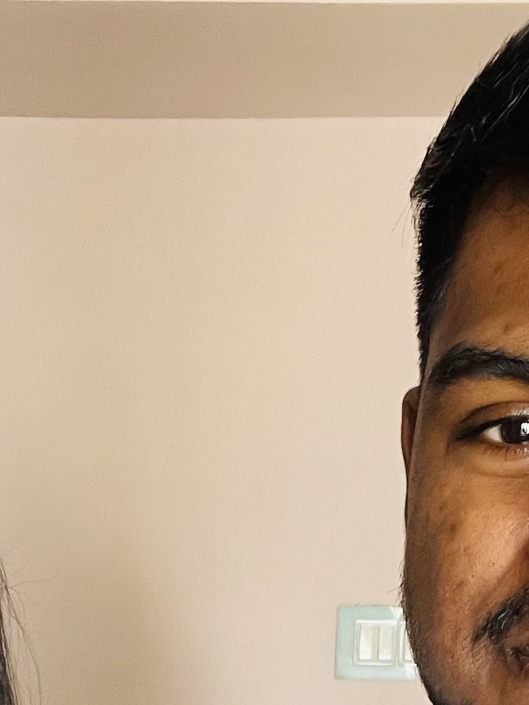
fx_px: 1650
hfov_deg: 18.2
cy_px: 900
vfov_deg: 21.9
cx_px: 202
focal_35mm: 81
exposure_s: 1/60
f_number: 2.2
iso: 200
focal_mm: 2.71
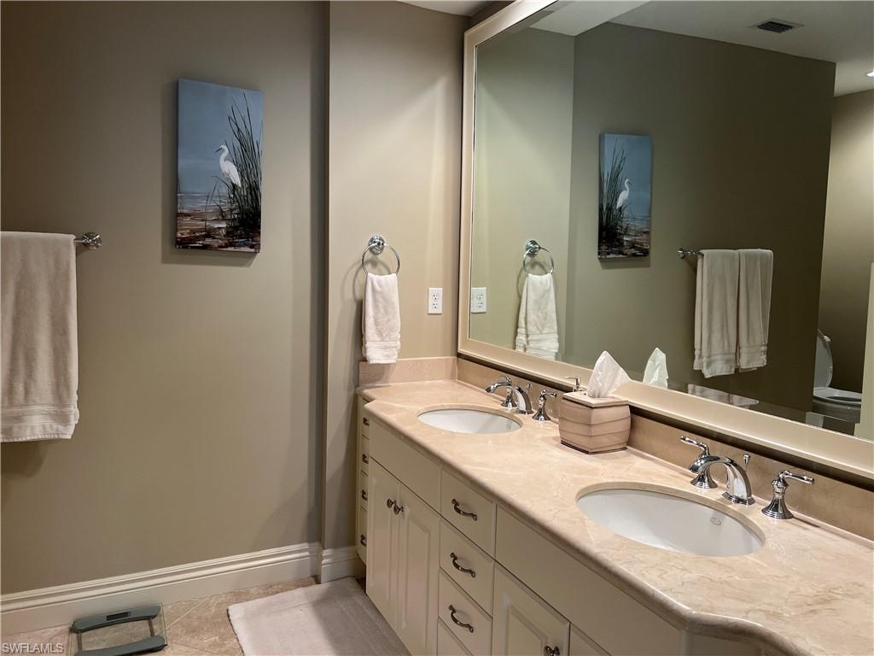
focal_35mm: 26
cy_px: 328
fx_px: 656
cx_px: 437
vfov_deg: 53.1
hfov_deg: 67.3
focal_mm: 5.7
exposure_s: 1/120
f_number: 1.5
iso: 125
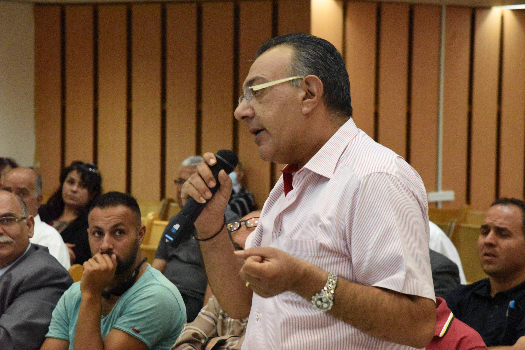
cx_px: 262
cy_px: 175
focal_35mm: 120
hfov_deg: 17.1
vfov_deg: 11.4
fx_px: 1750
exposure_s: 1/320
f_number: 9
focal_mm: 120
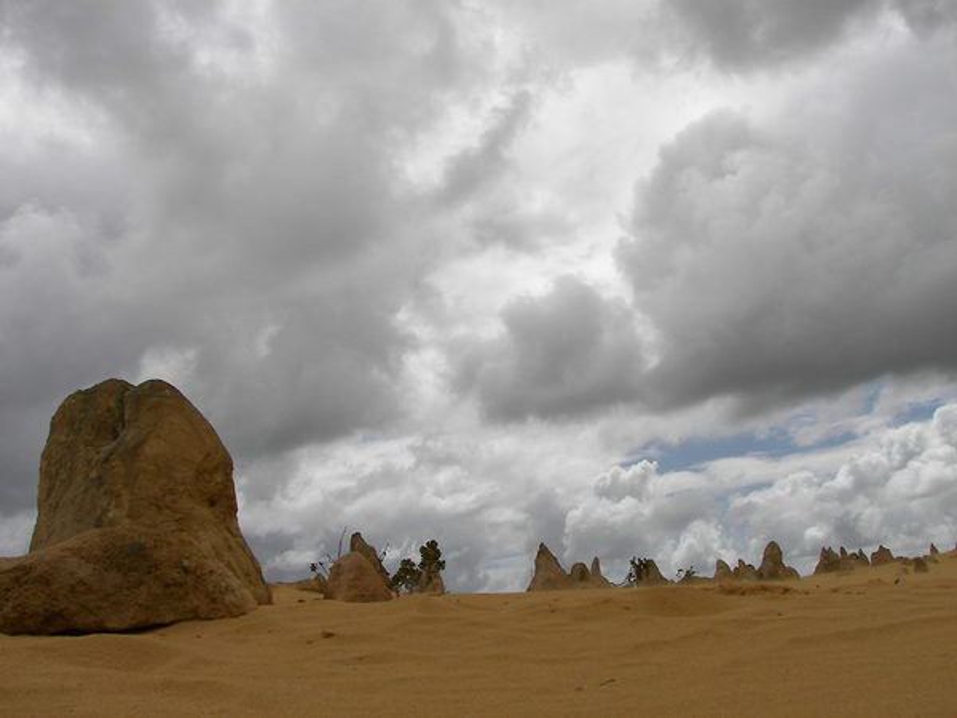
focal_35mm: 36
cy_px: 359
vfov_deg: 39.7
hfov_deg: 51.4
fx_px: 995
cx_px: 478
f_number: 5.6
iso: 50
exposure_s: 1/800
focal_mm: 6
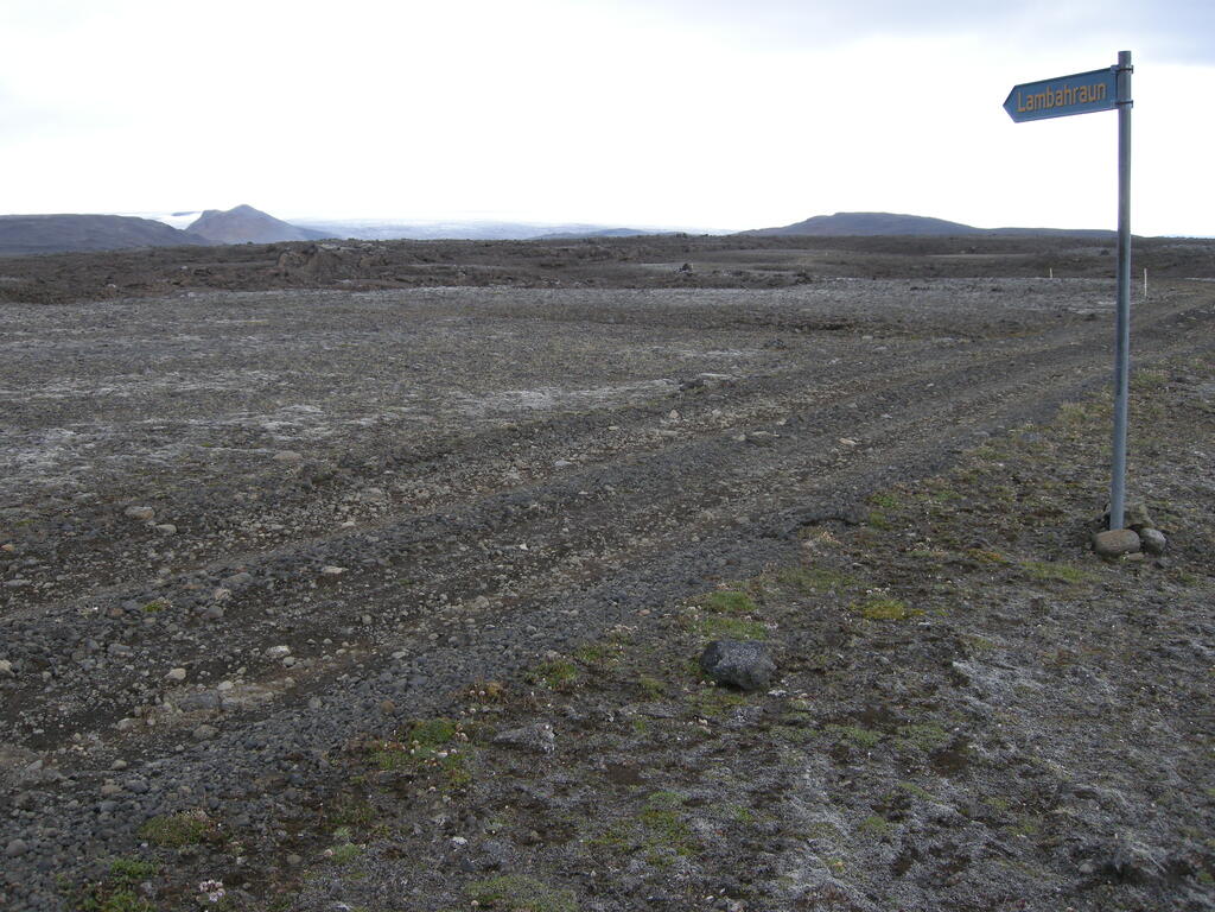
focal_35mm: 35
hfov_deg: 52.6
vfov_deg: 40.7
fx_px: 1228
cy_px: 456
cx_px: 608
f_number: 3.8
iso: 100
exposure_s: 1/122
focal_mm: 7.5
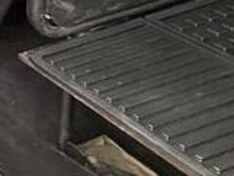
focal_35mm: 78
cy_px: -105
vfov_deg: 16.8
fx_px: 528
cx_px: -353
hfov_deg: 14.3
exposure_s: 1/87
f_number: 2.2
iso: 250
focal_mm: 2.22
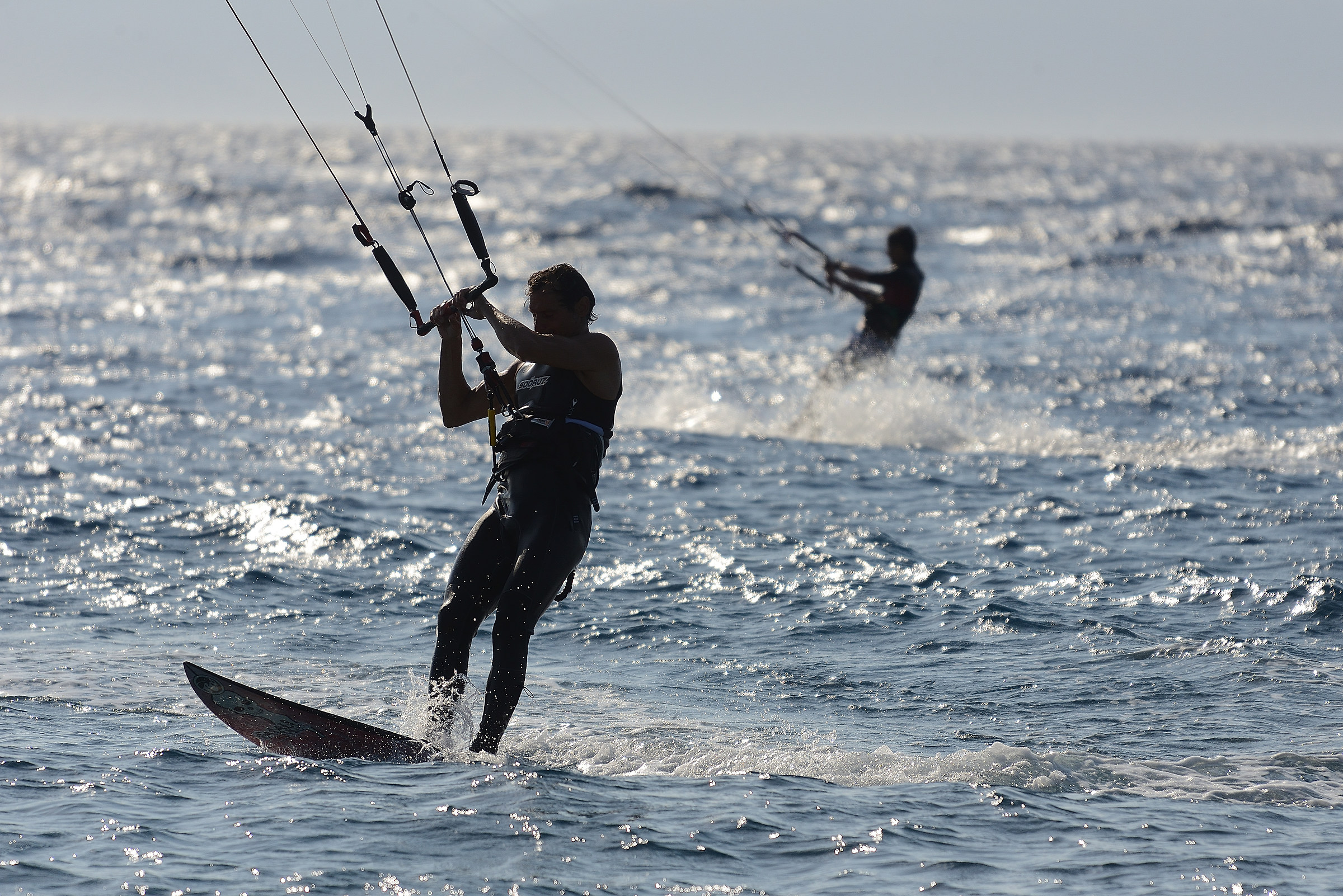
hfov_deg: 5.2
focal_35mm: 400
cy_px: 448
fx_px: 14927
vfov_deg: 3.4
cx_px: 672
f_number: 8
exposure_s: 1/2500
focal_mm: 400
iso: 400
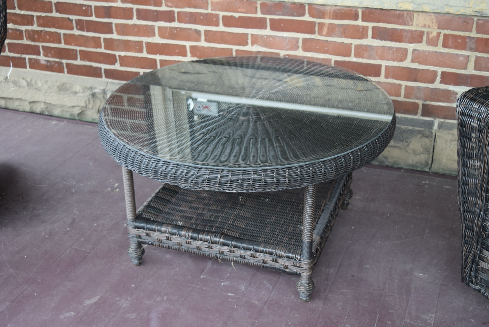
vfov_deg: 28.1
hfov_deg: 41.1
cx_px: 244
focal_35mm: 48
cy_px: 164
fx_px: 652
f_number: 4.5
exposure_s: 1/60
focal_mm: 32
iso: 400
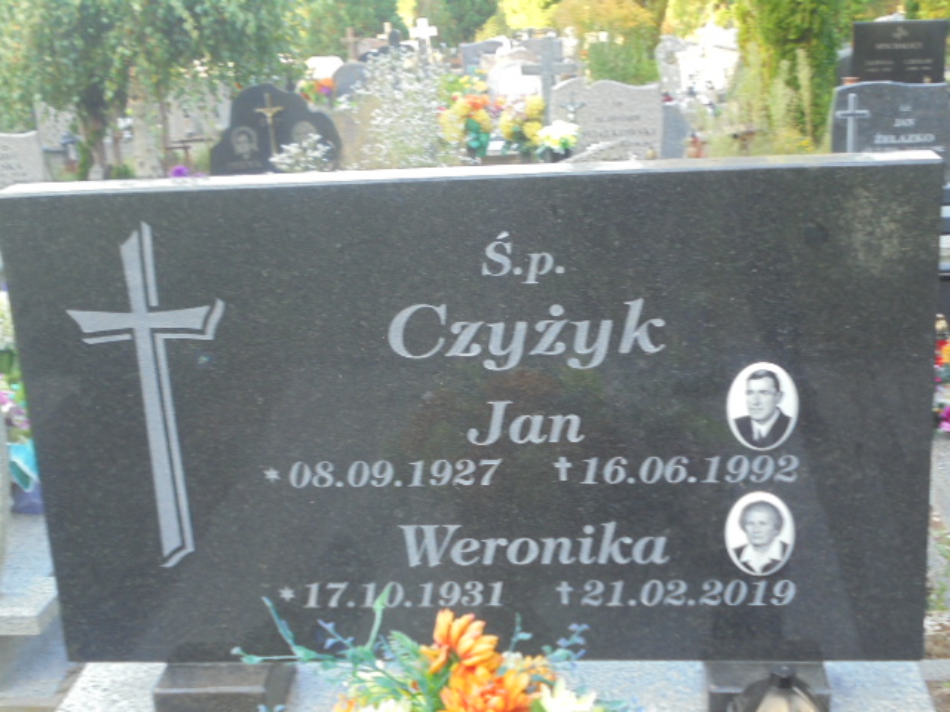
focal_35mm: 49
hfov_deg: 38.9
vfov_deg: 29.7
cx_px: 475
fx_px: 1345
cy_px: 356
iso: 100
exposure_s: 1/30
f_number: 4.8
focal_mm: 8.9
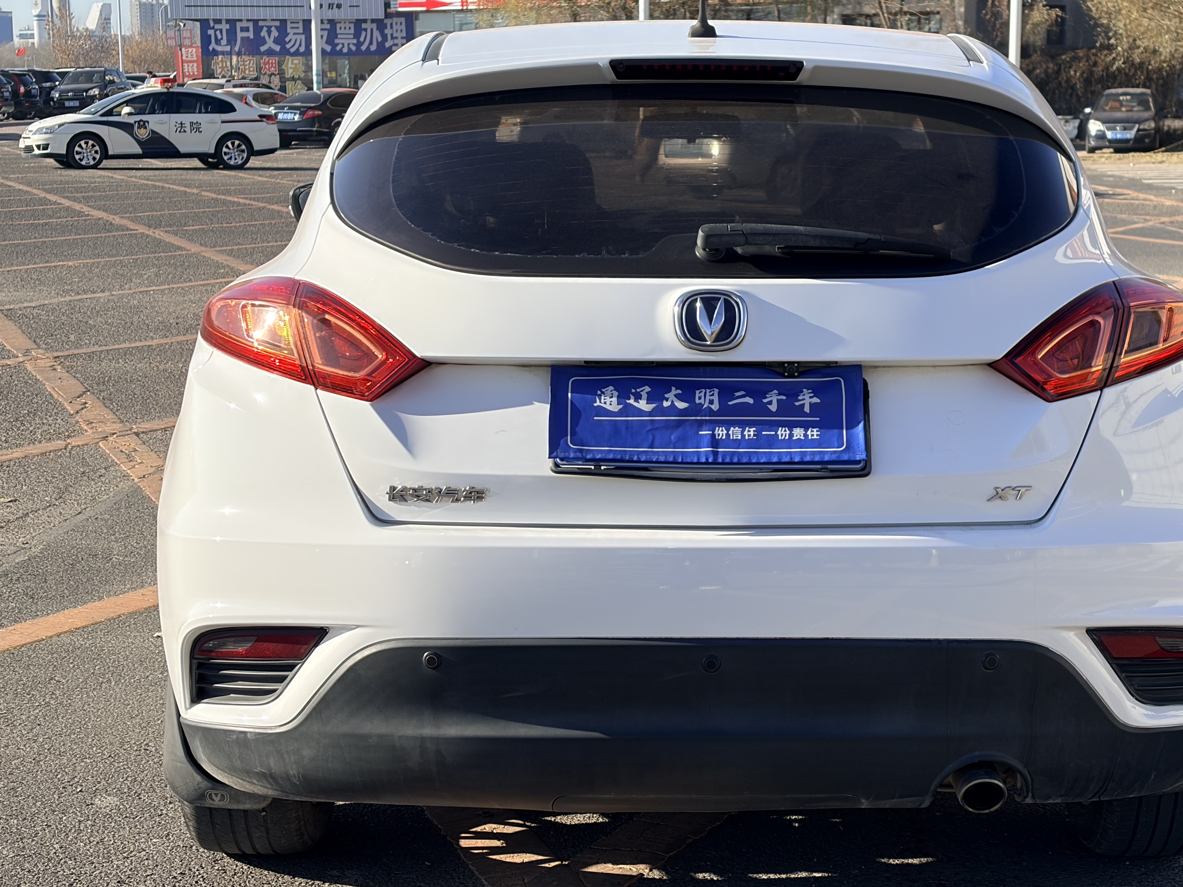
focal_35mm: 67
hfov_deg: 28.9
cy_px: 407
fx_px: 2290
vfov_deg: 21.9
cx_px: 695
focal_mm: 5.96
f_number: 1.6
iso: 32
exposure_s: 1/2364
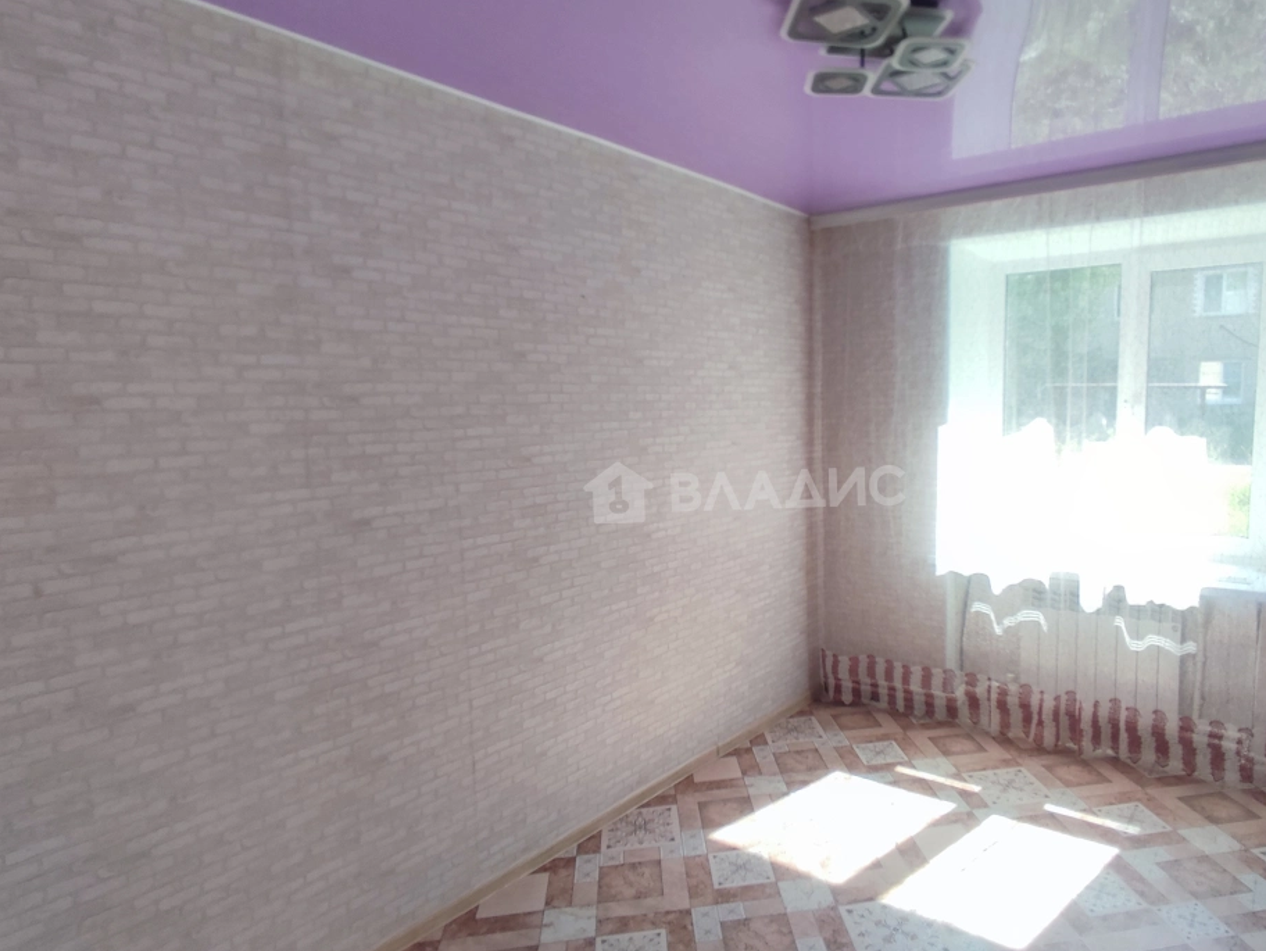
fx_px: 805
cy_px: 487
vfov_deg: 61.1
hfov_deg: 75.7
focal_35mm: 22
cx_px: 745
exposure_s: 1/140
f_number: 2.2
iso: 50
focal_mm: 1.65
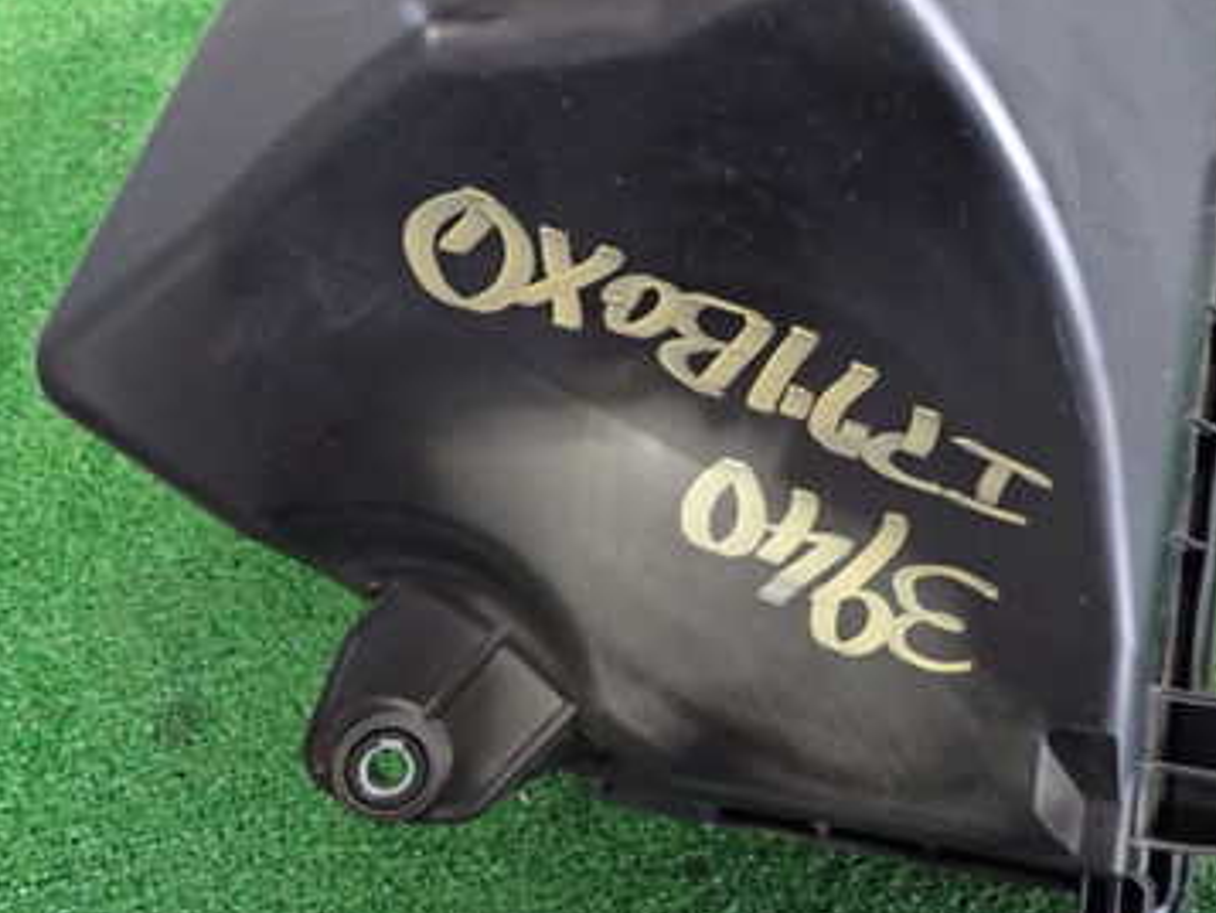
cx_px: 875
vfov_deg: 34.1
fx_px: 1476
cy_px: 313
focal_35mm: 42
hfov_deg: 43.7
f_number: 2
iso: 640
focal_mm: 4.5
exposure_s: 1/30
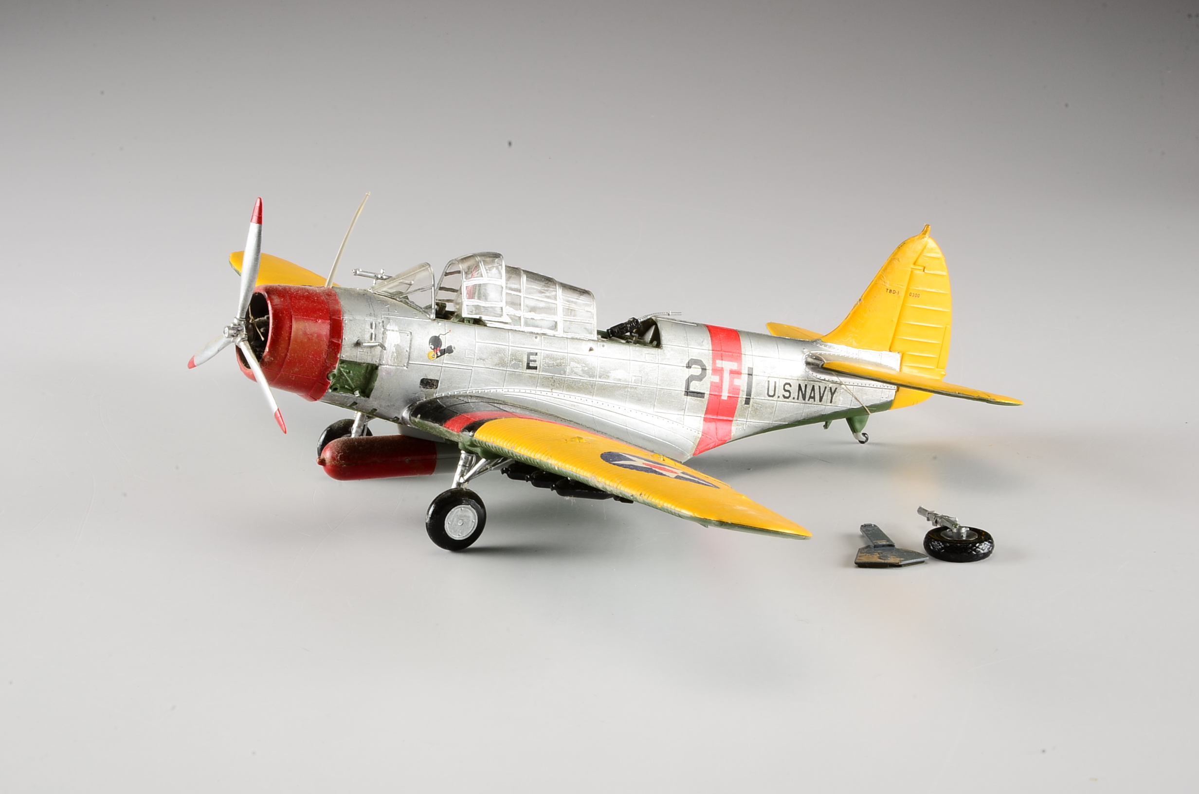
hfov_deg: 23.4
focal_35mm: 87
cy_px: 397
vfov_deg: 15.6
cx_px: 600
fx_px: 2892
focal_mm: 58
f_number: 25
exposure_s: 1/100
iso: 100
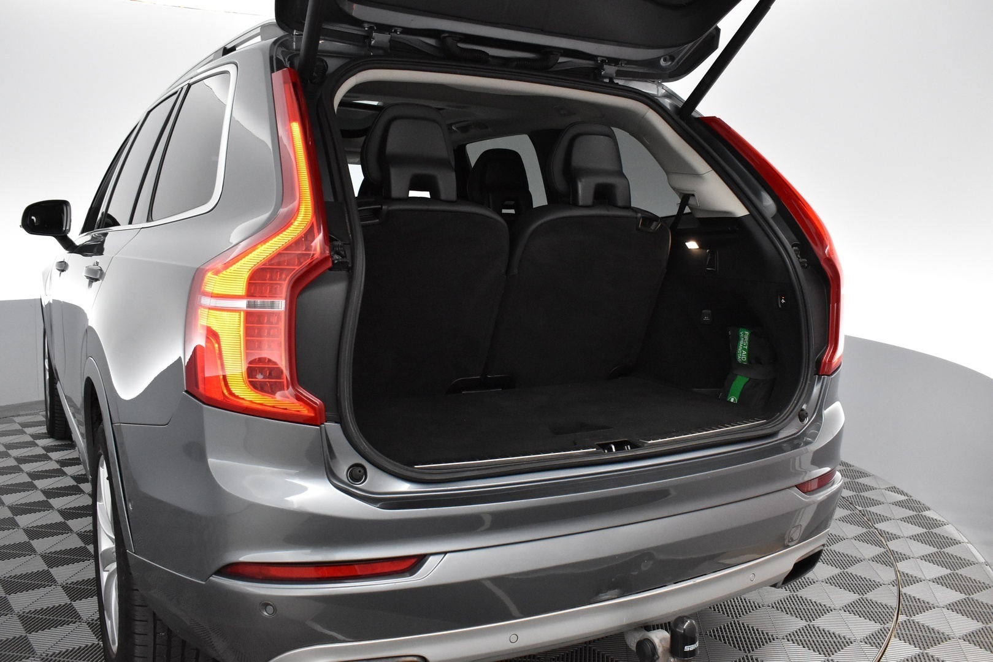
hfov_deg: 59.5
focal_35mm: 32
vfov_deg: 41.7
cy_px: 331
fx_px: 869
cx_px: 496
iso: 3200
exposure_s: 1/125
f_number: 5.6
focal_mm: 21
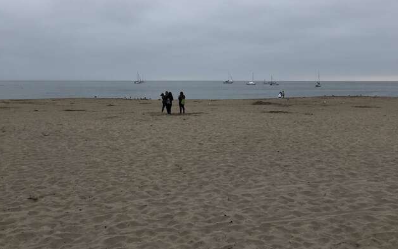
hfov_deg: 51.5
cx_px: 197
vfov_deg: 33.2
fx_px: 412
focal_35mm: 38
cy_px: 76
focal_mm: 4
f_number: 1.8
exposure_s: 1/30
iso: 40
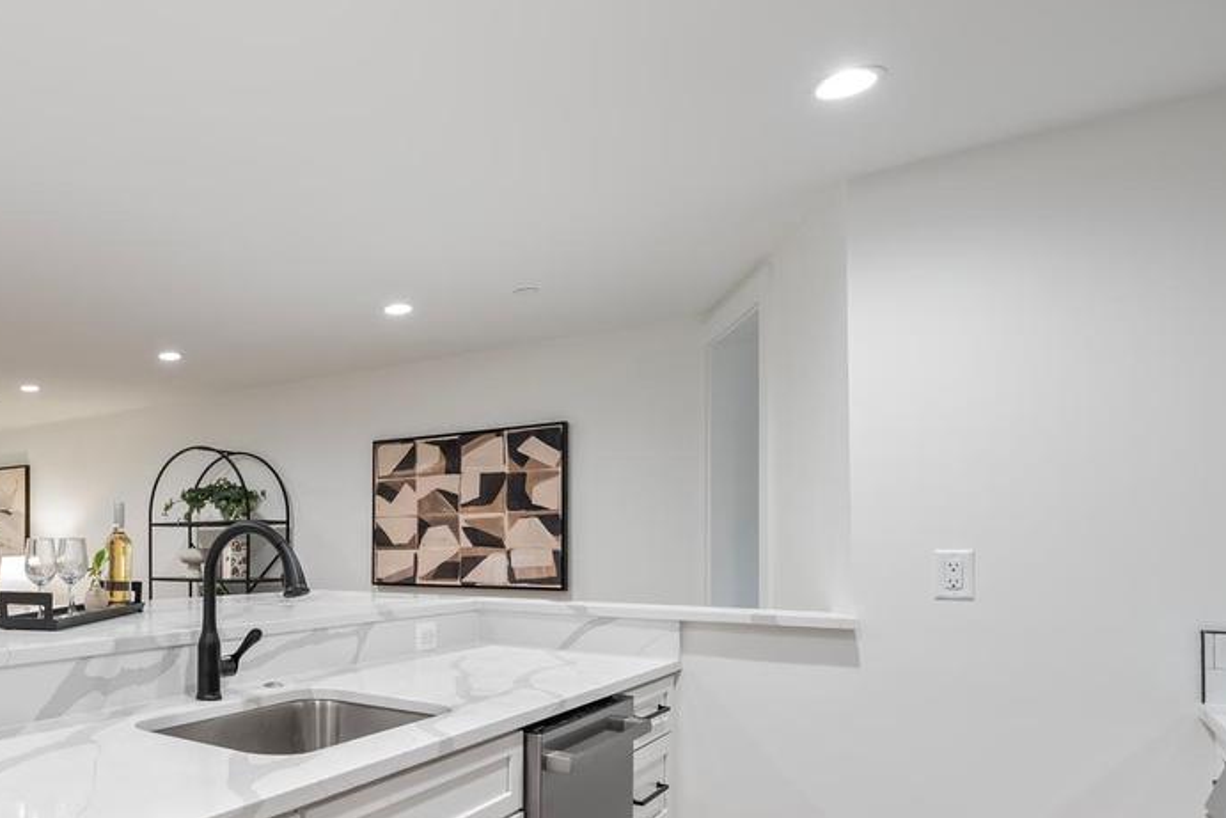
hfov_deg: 63.5
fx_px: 852
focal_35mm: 25
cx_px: 200
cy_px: 548
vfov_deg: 50.3
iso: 800
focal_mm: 12
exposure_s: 1/20
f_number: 4
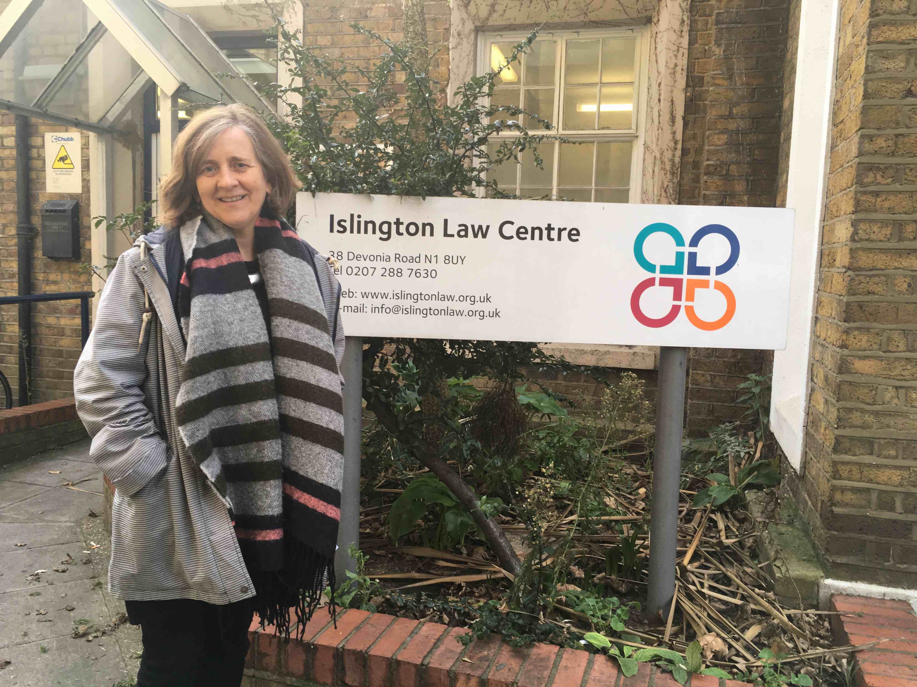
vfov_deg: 48.2
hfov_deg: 61.7
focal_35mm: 29
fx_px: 768
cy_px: 344
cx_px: 458
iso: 40
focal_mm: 4.15
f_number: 2.2
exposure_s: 1/100
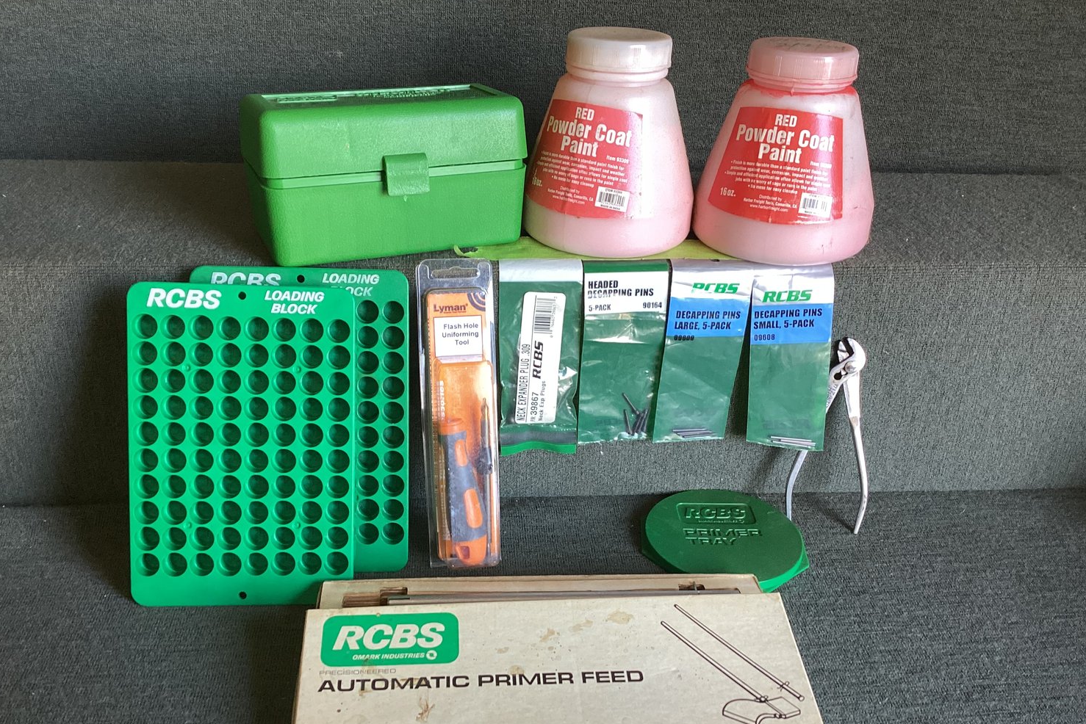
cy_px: 384
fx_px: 996
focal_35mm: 33
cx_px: 540
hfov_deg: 57.2
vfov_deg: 40.0
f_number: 2.4
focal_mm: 3.3
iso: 100
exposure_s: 1/50
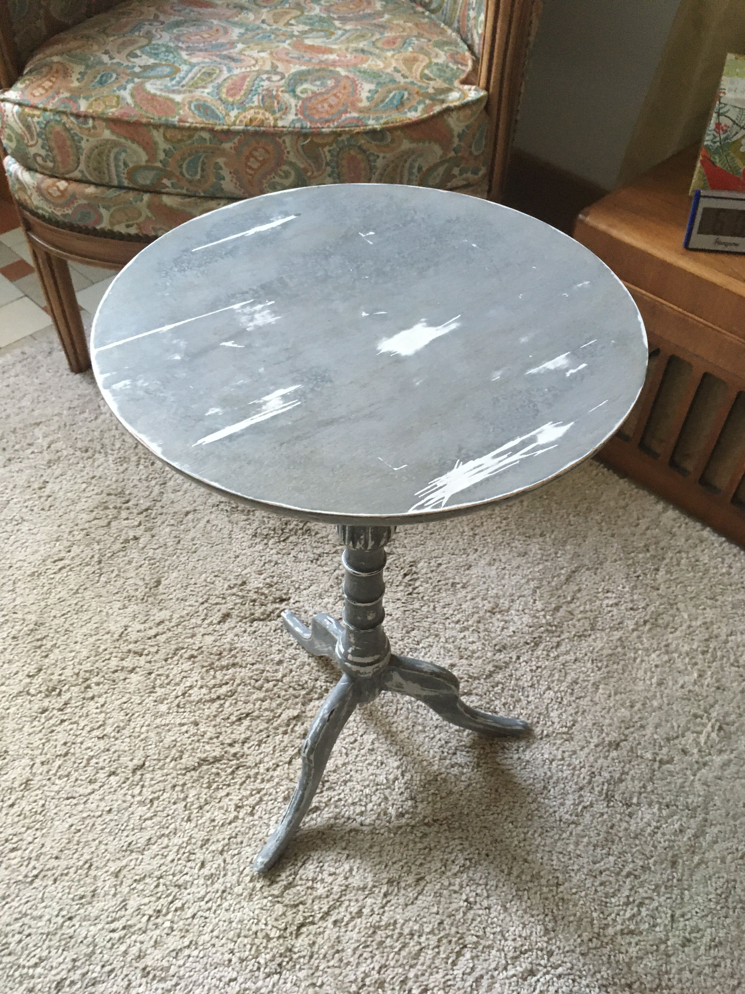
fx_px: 832
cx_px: 372
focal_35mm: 29
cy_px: 497
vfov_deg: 61.7
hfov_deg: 48.2
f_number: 2.2
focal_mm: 4.15
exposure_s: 1/20
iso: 200
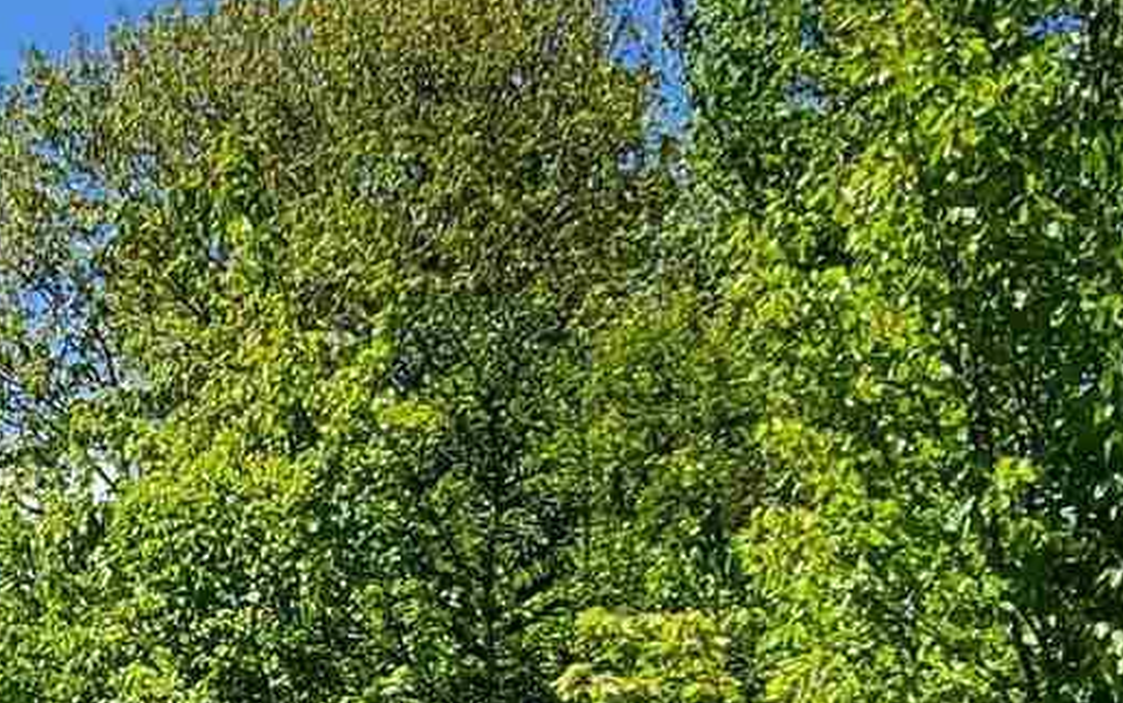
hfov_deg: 24.2
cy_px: 816
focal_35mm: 82
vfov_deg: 15.4
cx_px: 35
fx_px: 2511
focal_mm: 1.74
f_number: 2.2
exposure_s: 1/1067
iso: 32
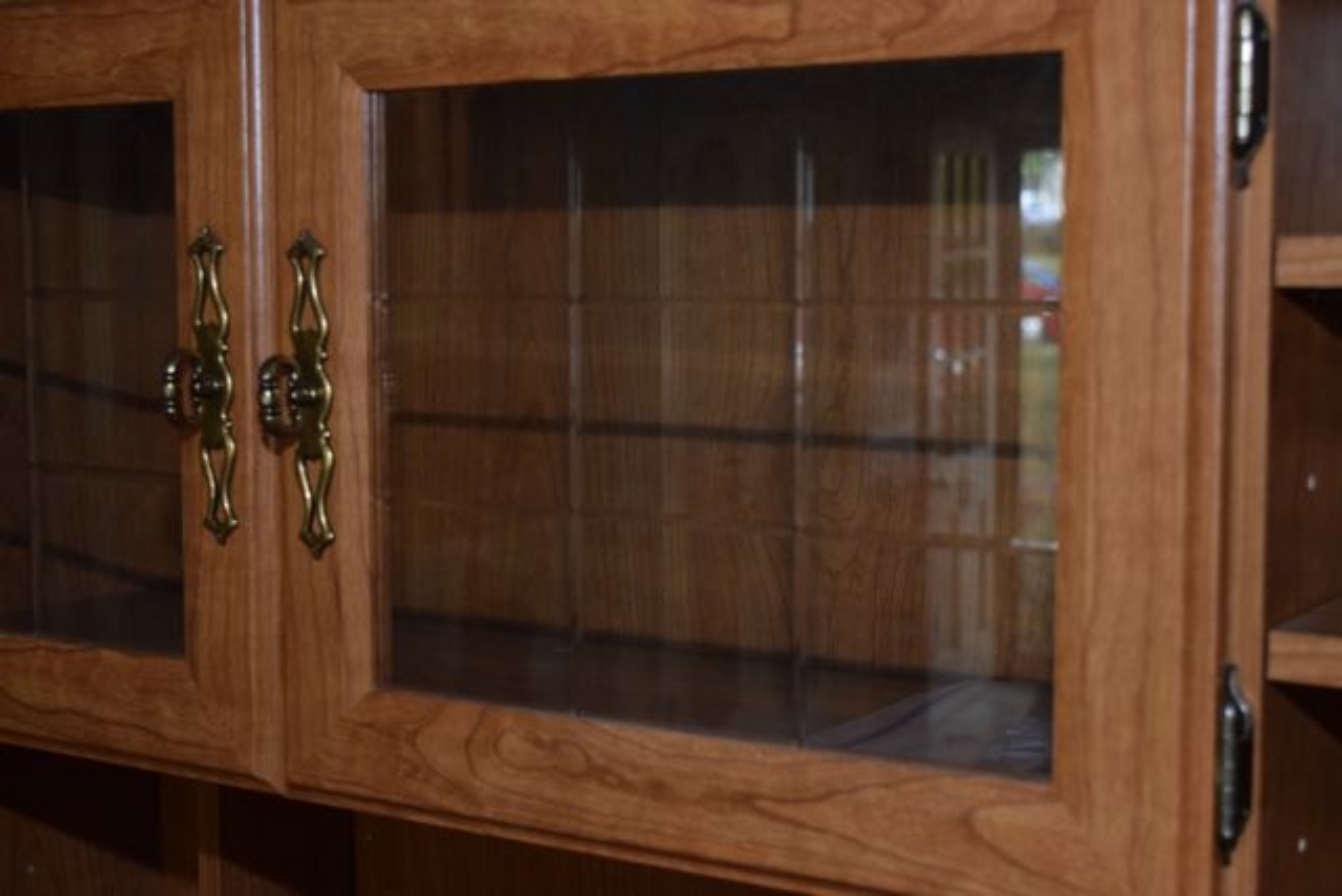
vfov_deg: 23.8
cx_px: 671
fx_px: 2125
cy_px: 448
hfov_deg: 35.0
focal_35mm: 57
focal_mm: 38
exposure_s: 1/100
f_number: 5.6
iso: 1600
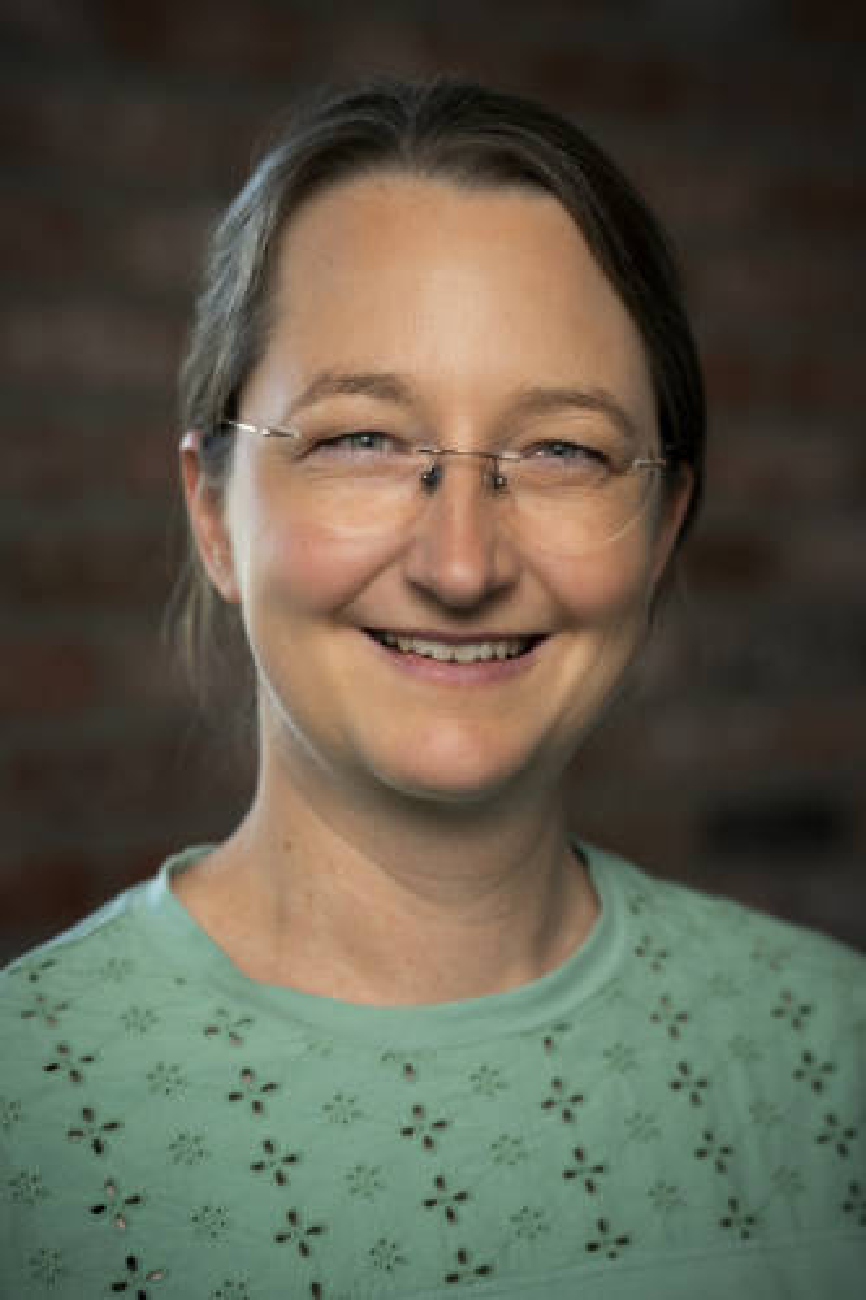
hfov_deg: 16.1
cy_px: 650
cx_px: 433
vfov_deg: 23.9
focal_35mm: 85
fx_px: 3069
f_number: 3.5
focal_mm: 85
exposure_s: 1/160
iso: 400
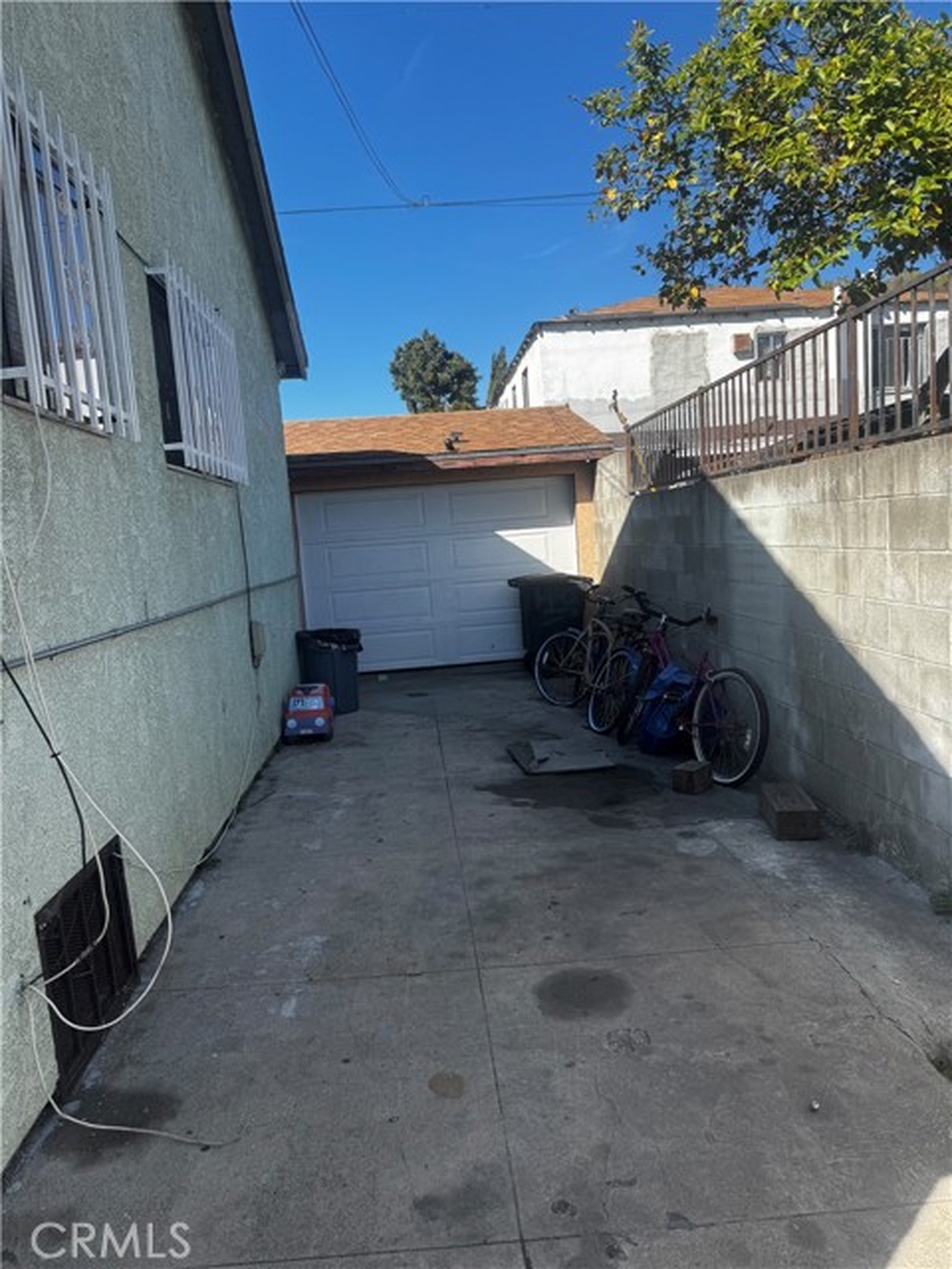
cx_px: 476
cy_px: 634
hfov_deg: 56.8
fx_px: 880
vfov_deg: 71.6
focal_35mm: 24
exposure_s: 1/2415
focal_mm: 6.76
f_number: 1.78
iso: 80
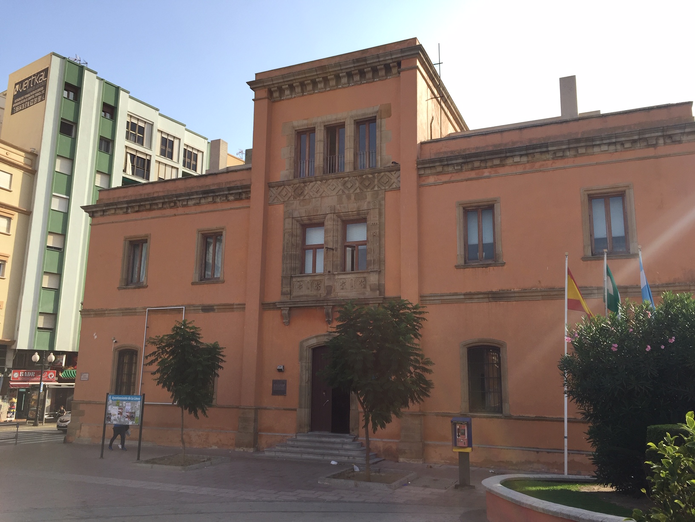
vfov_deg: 48.2
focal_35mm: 29
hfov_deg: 61.7
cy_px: 261
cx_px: 348
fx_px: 582
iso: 32
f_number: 2.2
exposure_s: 1/879
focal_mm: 4.15
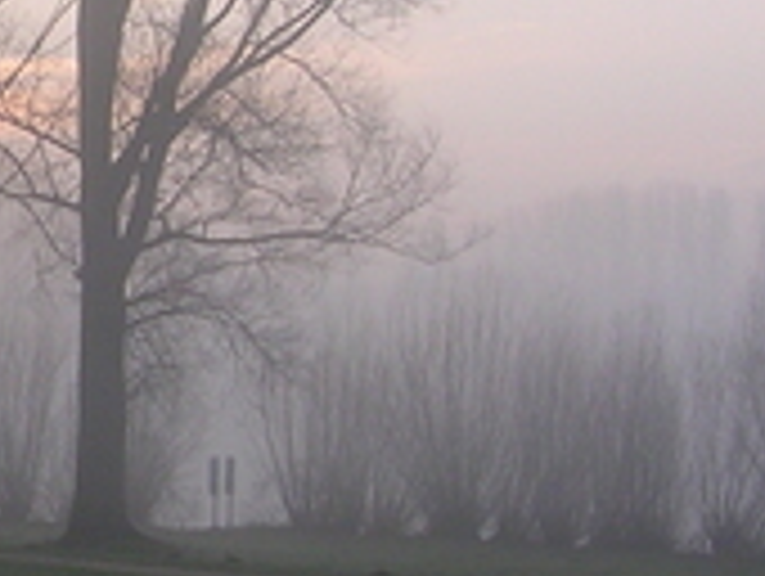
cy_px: 162
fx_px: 2966
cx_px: -180
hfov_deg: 14.2
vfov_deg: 11.1
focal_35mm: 134
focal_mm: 5.8
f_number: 2.8
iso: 50
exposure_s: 1/270
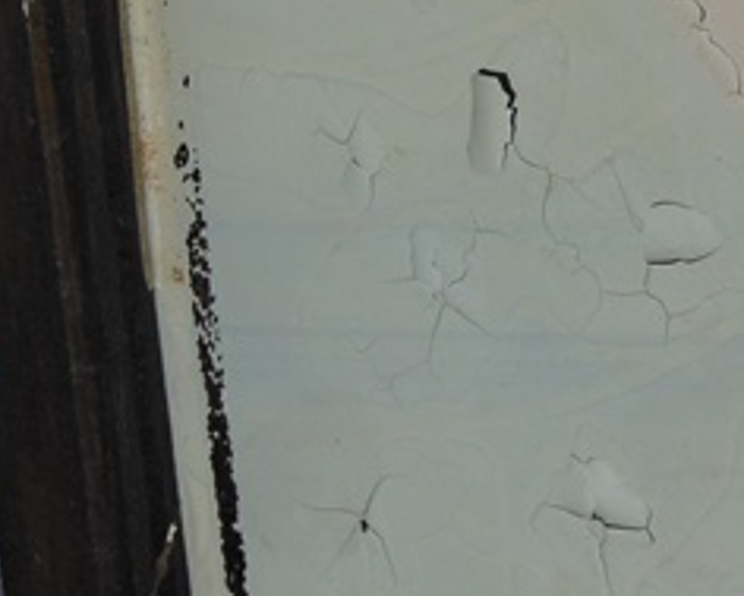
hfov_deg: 13.6
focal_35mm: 141
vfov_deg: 10.9
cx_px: 621
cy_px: 464
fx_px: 3106
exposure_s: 1/60
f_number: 4.4
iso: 125
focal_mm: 13.6
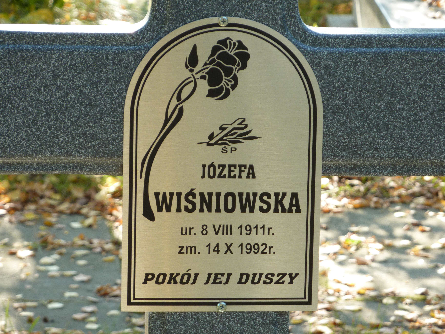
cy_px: 167
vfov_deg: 7.6
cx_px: 222
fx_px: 2520
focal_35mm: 196
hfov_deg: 10.1
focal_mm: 32.1
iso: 100
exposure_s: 1/80
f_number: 4.5
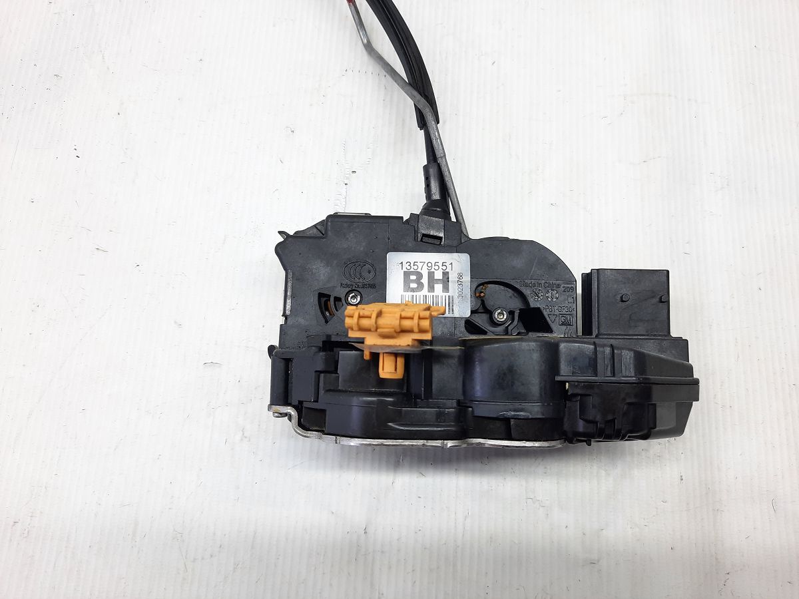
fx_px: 577
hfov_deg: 69.4
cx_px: 400
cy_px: 300
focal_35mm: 25
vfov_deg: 54.9
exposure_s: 1/60
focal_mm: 4.6
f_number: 2
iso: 100
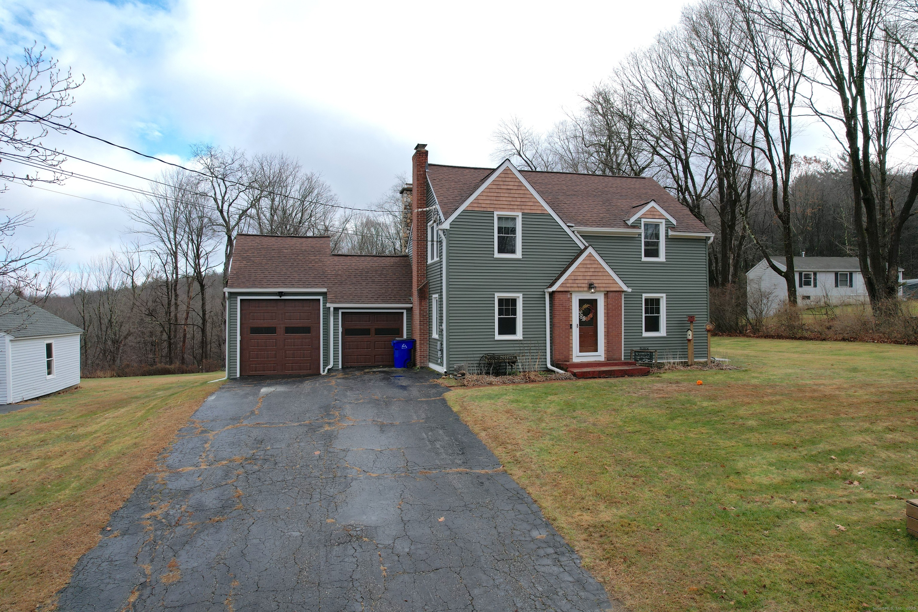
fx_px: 561
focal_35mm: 22
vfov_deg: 57.2
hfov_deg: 78.6
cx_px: 459
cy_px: 306
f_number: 2.8
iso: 100
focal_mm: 8.38
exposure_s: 1/1250
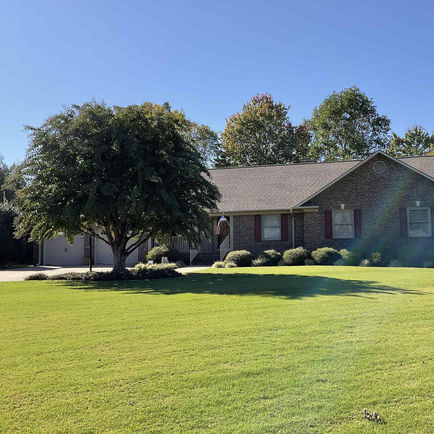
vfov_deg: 47.2
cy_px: 217
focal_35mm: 35
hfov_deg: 46.7
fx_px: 496
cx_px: 280
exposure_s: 1/1195
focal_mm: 3
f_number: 1.8
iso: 16
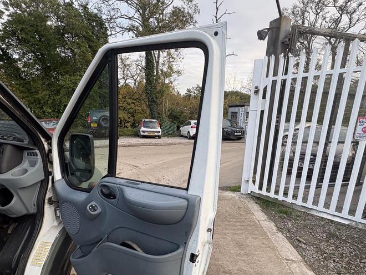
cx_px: 180
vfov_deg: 67.9
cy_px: 167
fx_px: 201
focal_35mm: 19
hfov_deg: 84.7
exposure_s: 1/99
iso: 50
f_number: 2.2
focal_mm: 2.22
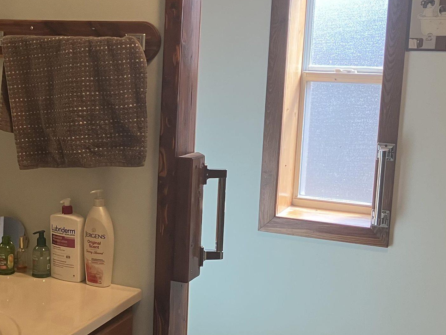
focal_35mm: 61
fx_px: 786
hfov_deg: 30.7
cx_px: 77
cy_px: 174
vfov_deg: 24.0
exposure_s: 1/60
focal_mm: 3.99
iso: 64
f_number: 1.8
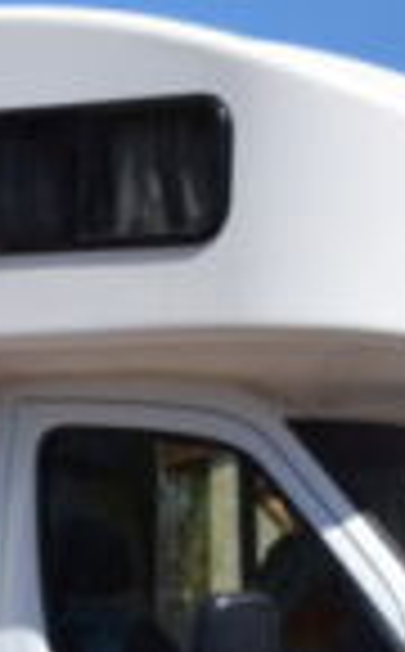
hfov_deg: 7.0
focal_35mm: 186
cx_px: 216
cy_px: 841
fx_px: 3301
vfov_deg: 11.0
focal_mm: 22
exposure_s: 1/3200
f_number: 3.8
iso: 200
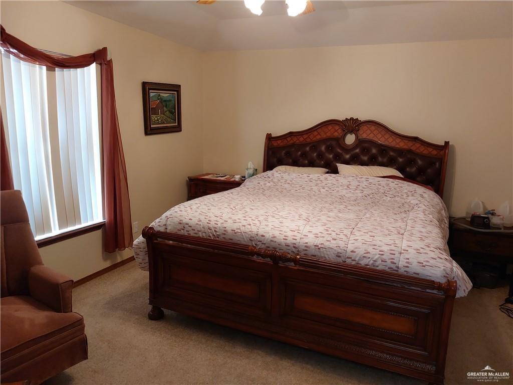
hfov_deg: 71.6
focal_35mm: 24
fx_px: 356
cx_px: 256
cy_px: 192
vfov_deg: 56.8
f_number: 1.8
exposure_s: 1/60
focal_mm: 5.23
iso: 400
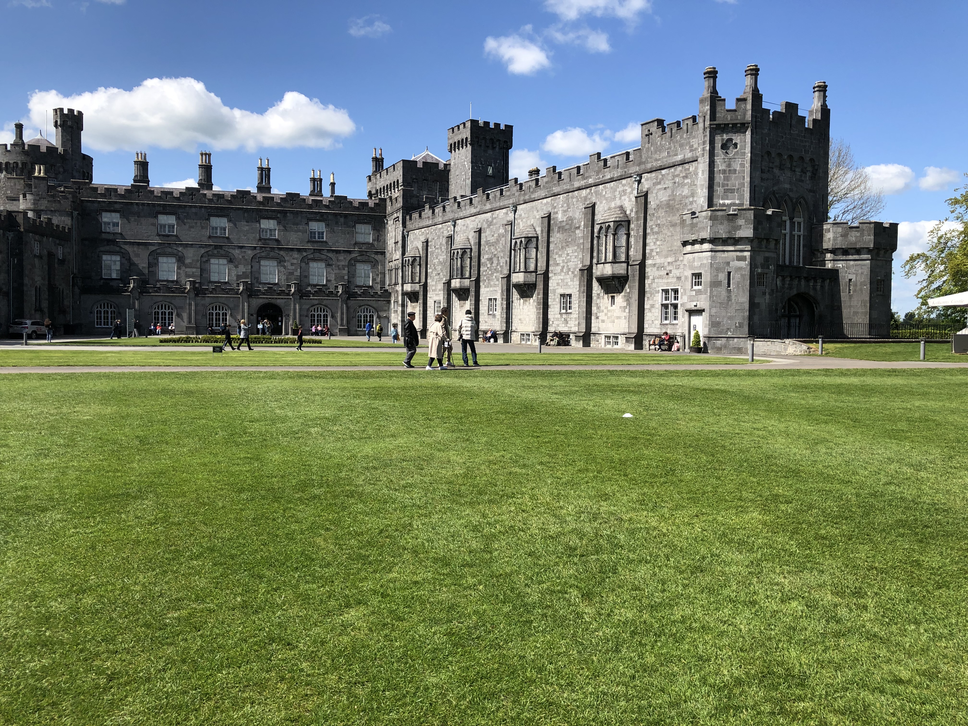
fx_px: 783
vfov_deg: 49.7
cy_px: 363
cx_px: 484
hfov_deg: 63.4
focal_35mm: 28
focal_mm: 3.99
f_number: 1.8
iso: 20
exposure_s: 1/2088
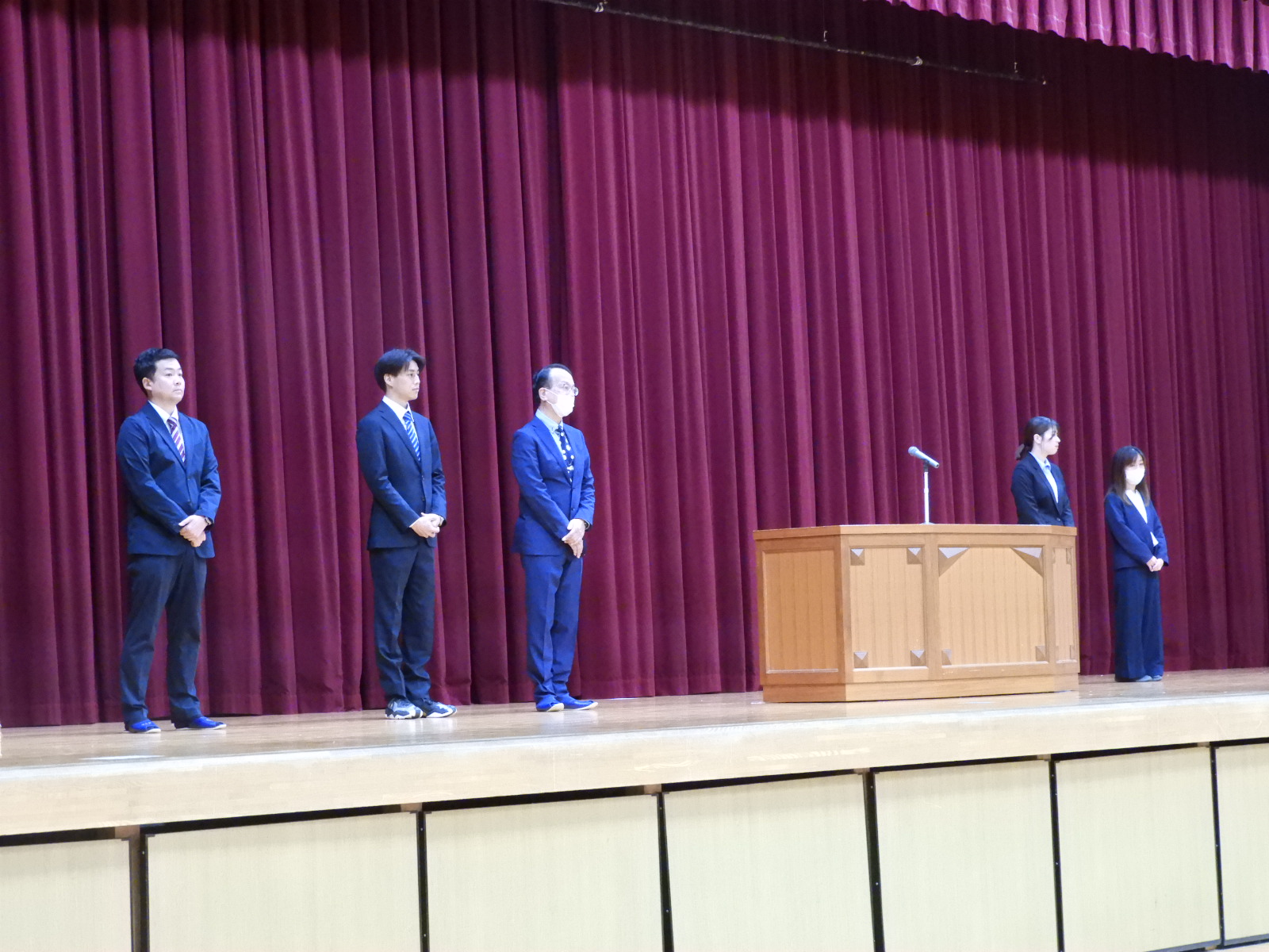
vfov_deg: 17.4
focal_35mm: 85
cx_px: 634
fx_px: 3116
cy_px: 476
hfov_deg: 23.0
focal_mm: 15.2
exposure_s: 1/10
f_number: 4.5
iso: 1600
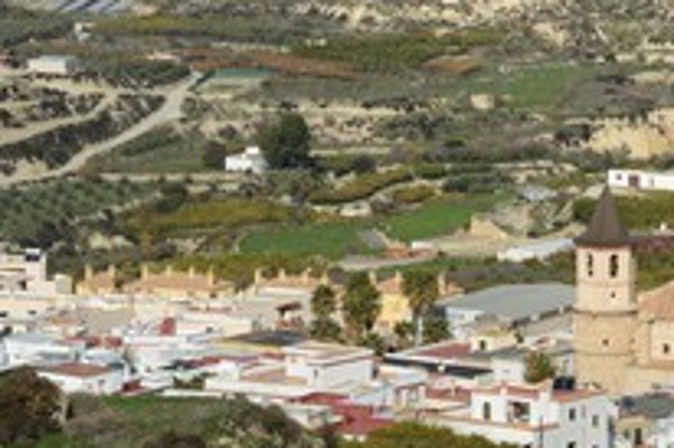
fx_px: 5144
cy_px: 62
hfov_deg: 7.5
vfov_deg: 5.0
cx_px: 579
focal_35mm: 275
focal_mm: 135
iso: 200
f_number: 10
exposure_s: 1/400
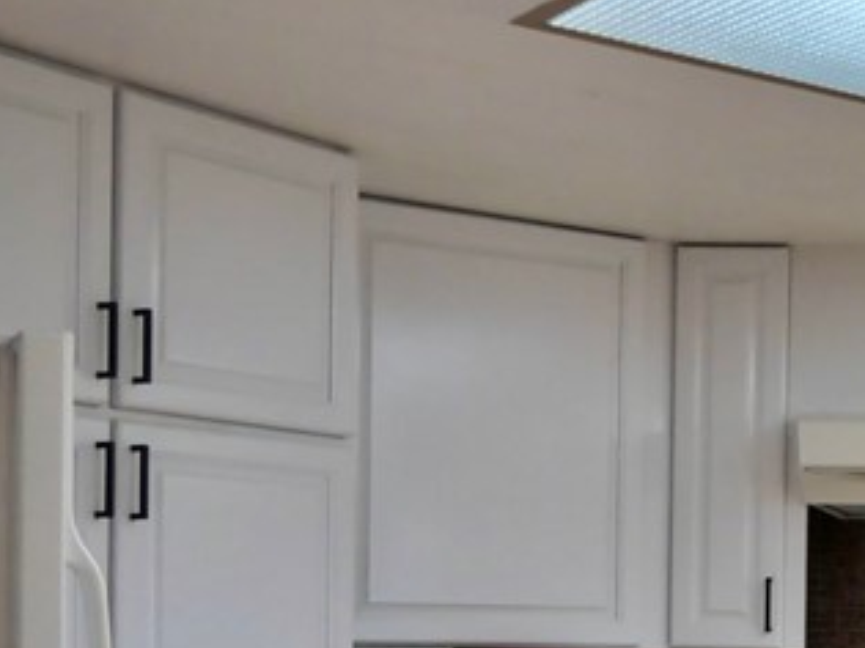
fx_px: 1948
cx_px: 1200
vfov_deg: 18.3
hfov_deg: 21.9
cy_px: 678
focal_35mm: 78
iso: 1250
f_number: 3.5
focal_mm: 12
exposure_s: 1/125
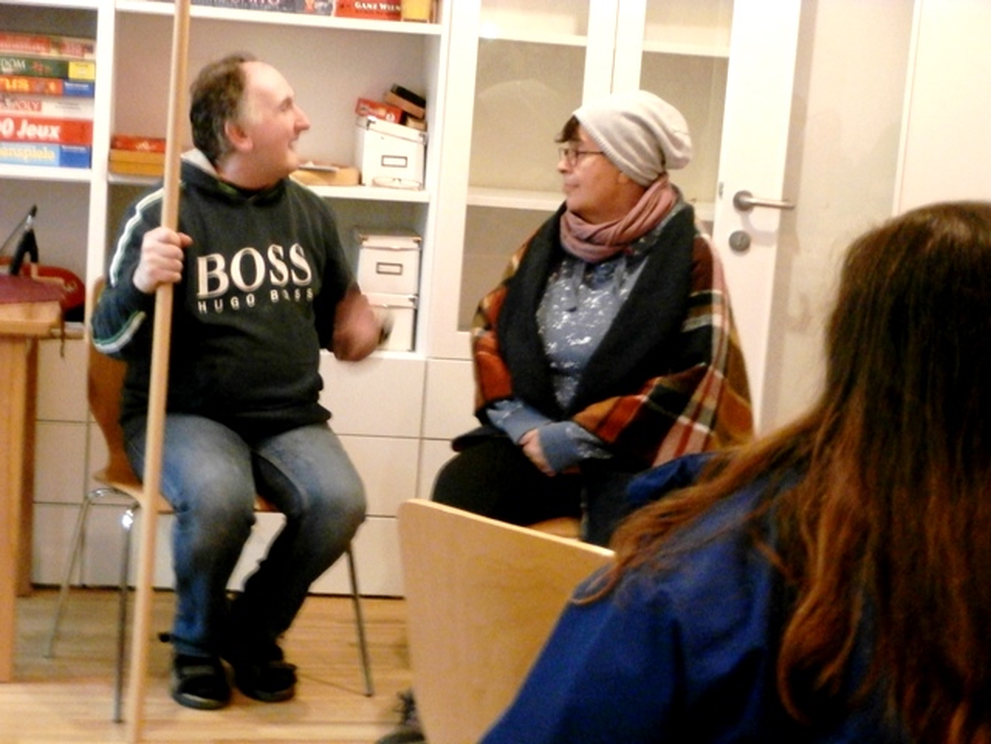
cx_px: 496
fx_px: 1947
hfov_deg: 28.6
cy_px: 372
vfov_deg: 21.6
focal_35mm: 68
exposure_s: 1/10
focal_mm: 12.1
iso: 800
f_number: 4.7
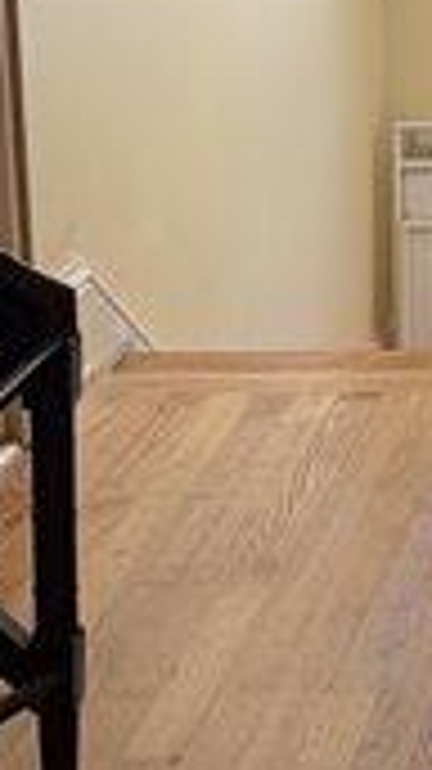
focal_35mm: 147
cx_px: 945
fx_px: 2998
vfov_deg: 14.4
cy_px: 5
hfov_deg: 7.8
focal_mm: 6.76
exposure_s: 1/60
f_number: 1.78
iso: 160
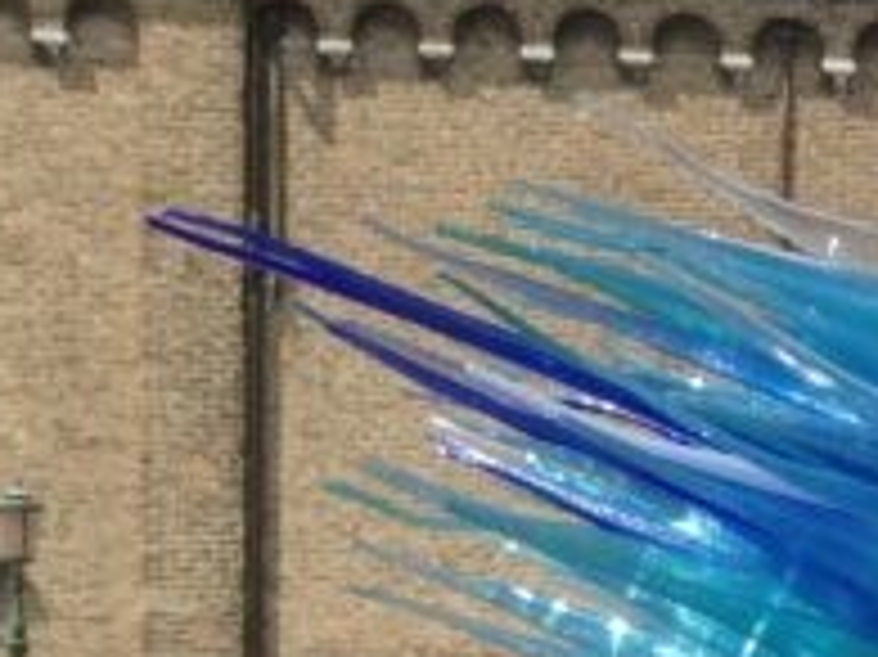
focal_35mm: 130
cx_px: 1679
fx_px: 3295
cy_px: 882
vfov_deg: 11.1
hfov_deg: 13.3
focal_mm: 3.3
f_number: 2.4
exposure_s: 1/1449
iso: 25
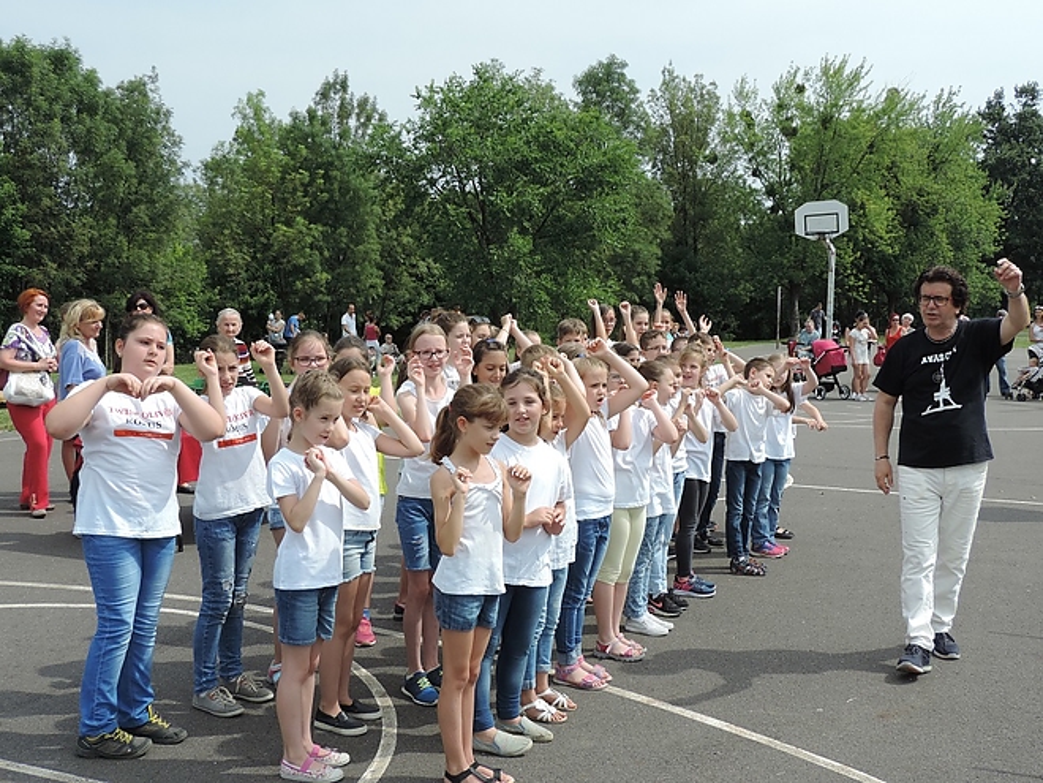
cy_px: 392
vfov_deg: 36.0
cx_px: 522
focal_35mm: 40
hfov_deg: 46.8
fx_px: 1205
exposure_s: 1/800
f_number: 3.3
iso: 80
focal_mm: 7.1
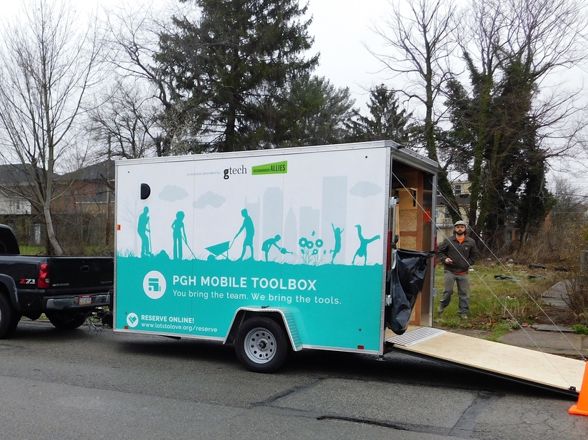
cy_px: 298
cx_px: 184
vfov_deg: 34.0
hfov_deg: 44.0
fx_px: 713
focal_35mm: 42
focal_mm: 5.3
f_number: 3.2
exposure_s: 1/250
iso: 125
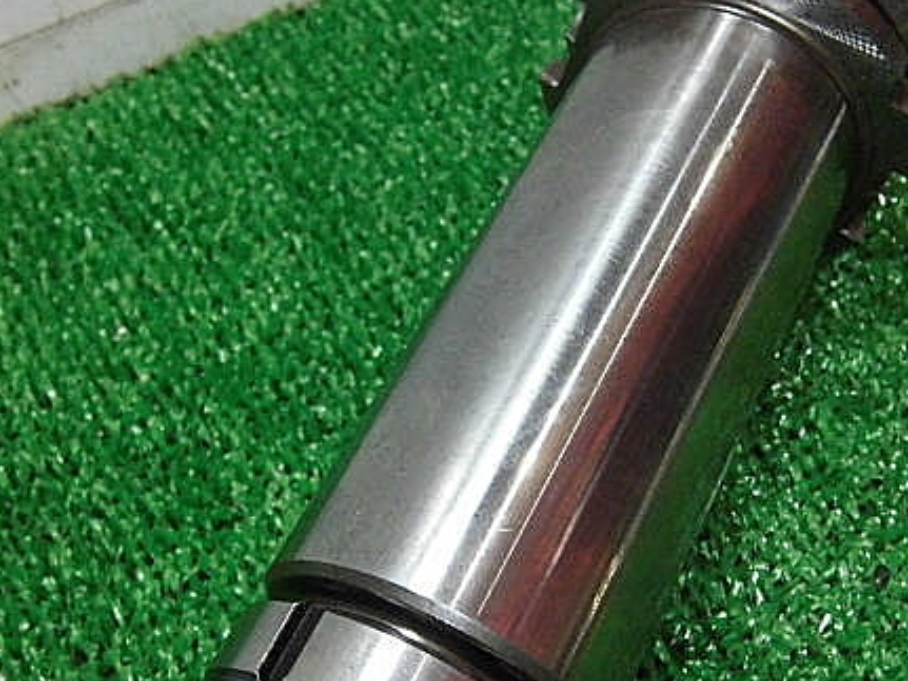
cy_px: 447
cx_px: 491
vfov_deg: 31.3
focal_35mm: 46
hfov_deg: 41.2
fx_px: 1206
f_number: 2.9
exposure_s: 1/60
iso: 400
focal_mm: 5.5
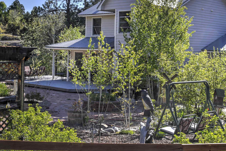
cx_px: 128
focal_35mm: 53
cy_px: 52
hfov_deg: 37.5
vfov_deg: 25.4
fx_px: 333
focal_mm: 35
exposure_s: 1/800
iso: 400
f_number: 8
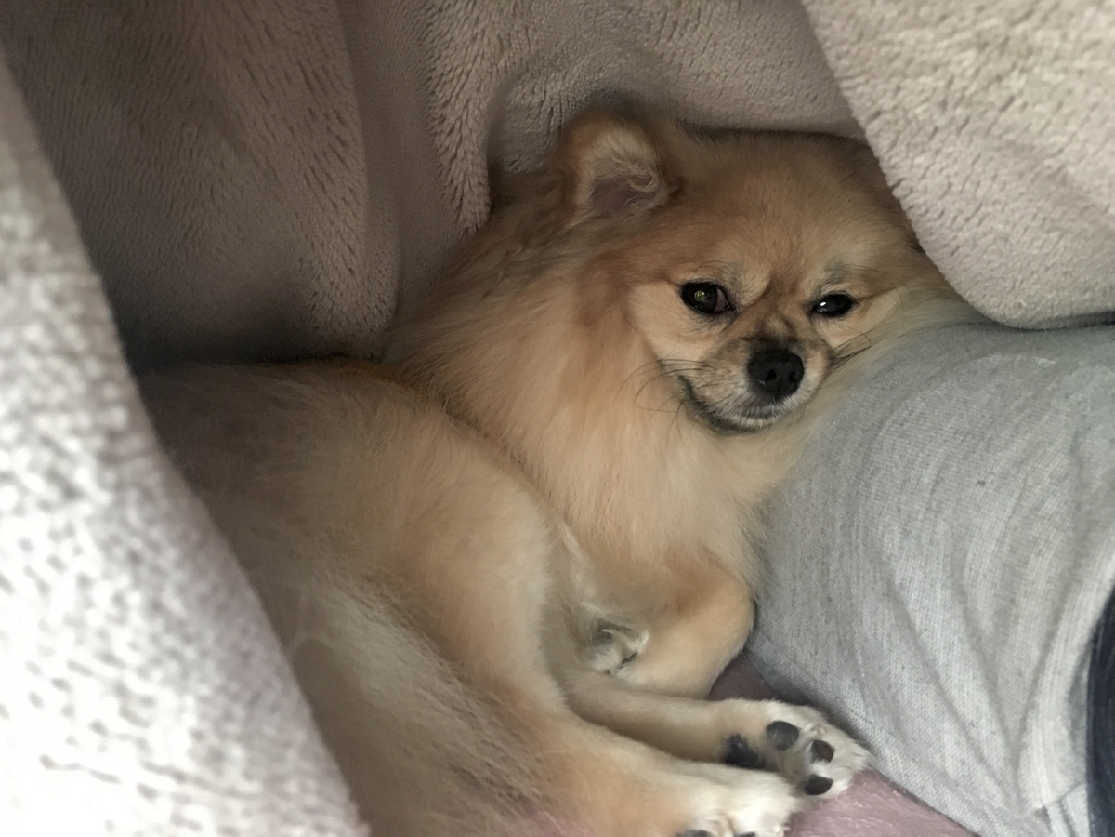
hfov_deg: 61.7
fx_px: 934
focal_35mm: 29
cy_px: 418
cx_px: 558
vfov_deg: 48.2
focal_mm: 4.15
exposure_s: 1/20
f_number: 2.2
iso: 200
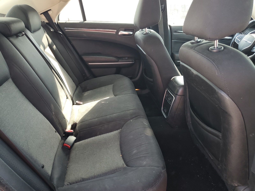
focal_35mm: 26
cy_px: 96
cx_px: 128
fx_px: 192
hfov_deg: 67.3
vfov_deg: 53.1
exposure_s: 1/120
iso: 56
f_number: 1.5
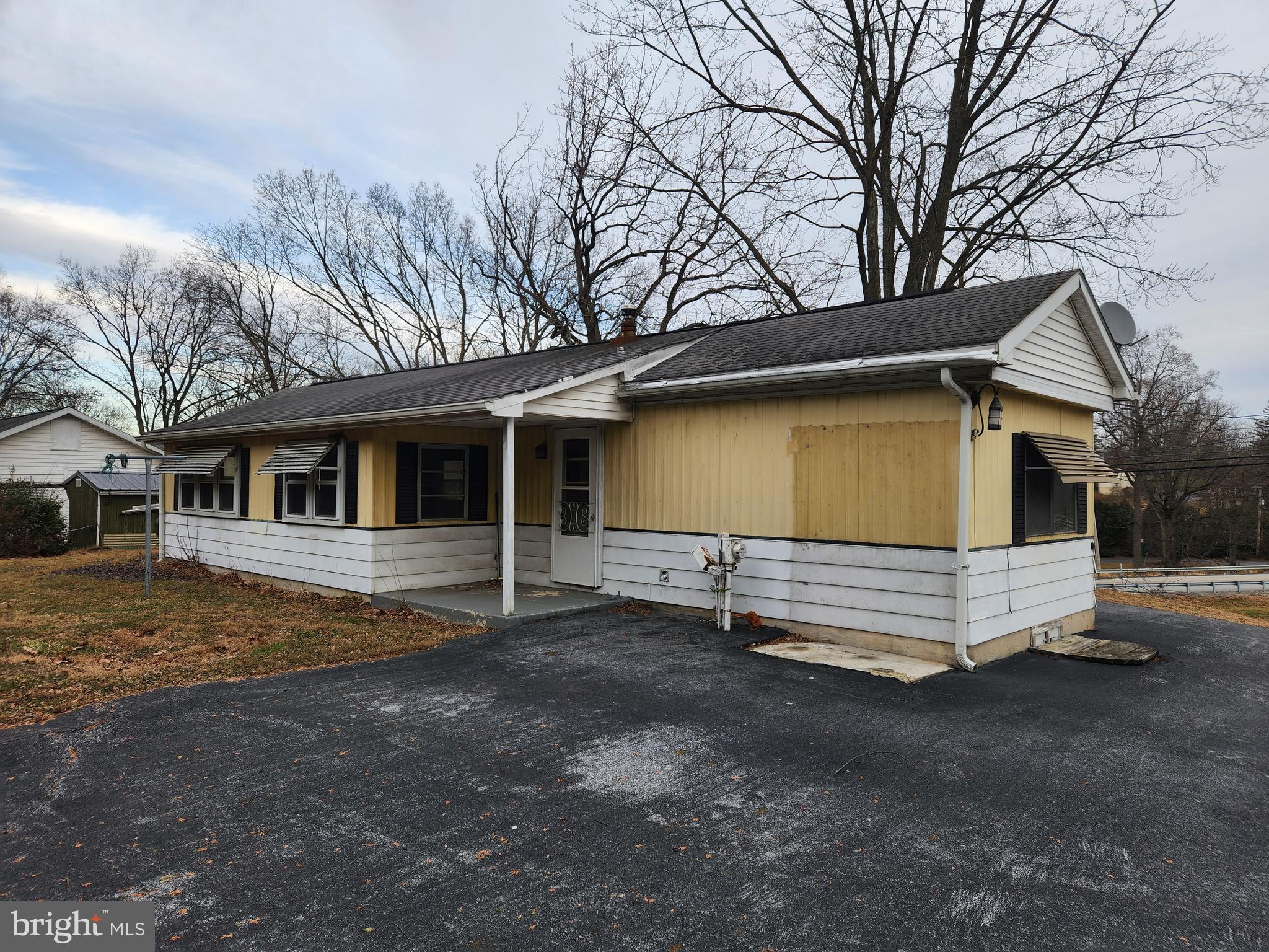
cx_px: 634
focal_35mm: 23
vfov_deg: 58.9
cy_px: 476
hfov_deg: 73.9
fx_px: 843
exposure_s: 1/338
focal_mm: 5.4
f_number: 1.8
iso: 20
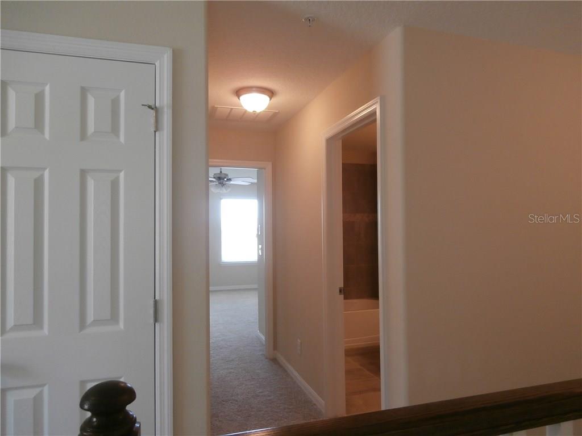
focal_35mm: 24
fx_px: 404
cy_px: 218
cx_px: 291
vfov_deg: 56.8
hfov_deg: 71.6
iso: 200
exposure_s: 1/30
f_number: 3
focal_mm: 4.2
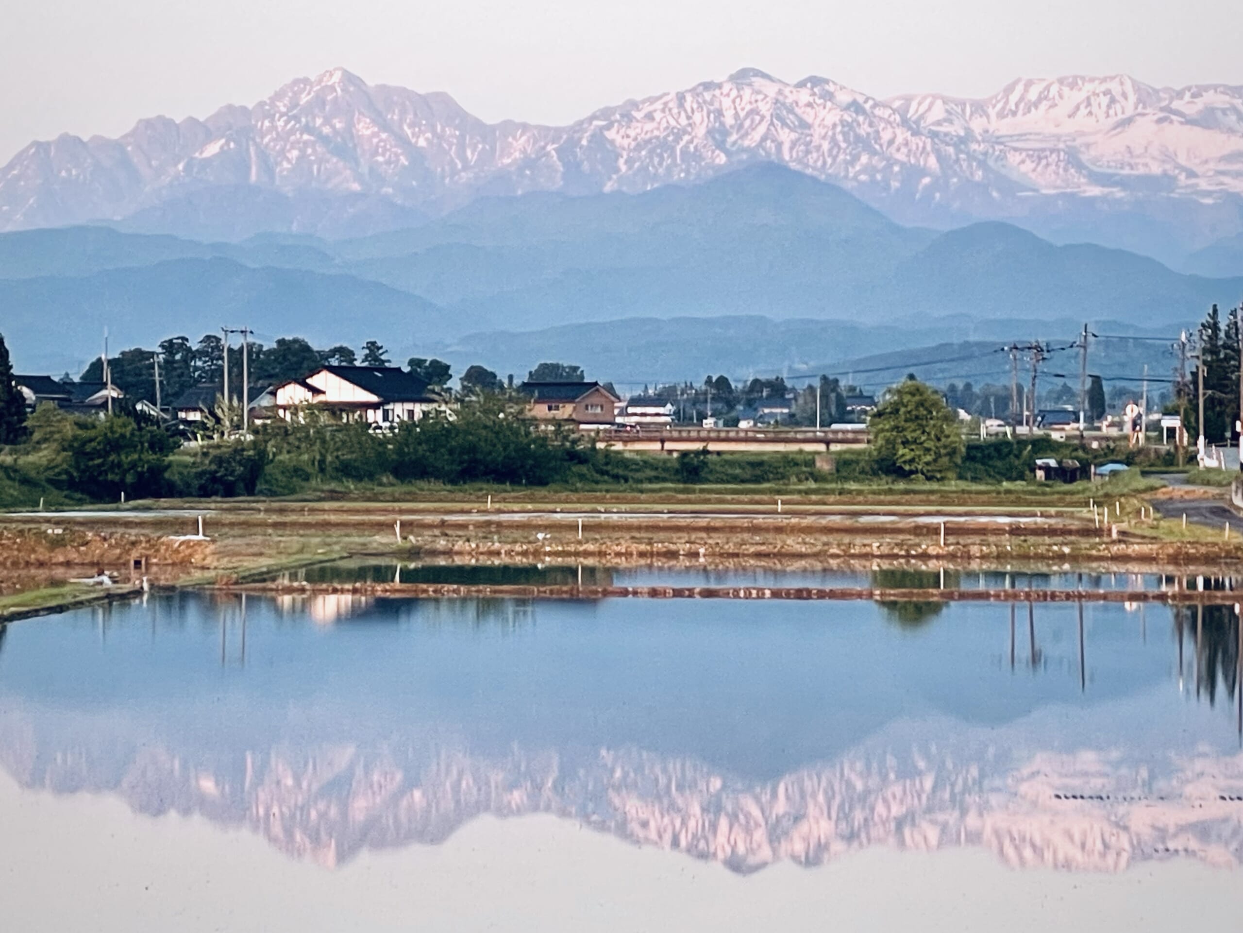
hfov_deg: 15.9
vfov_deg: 12.0
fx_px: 4453
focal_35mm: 124
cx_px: 622
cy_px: 466
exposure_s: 1/99
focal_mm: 6
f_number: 2
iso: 50
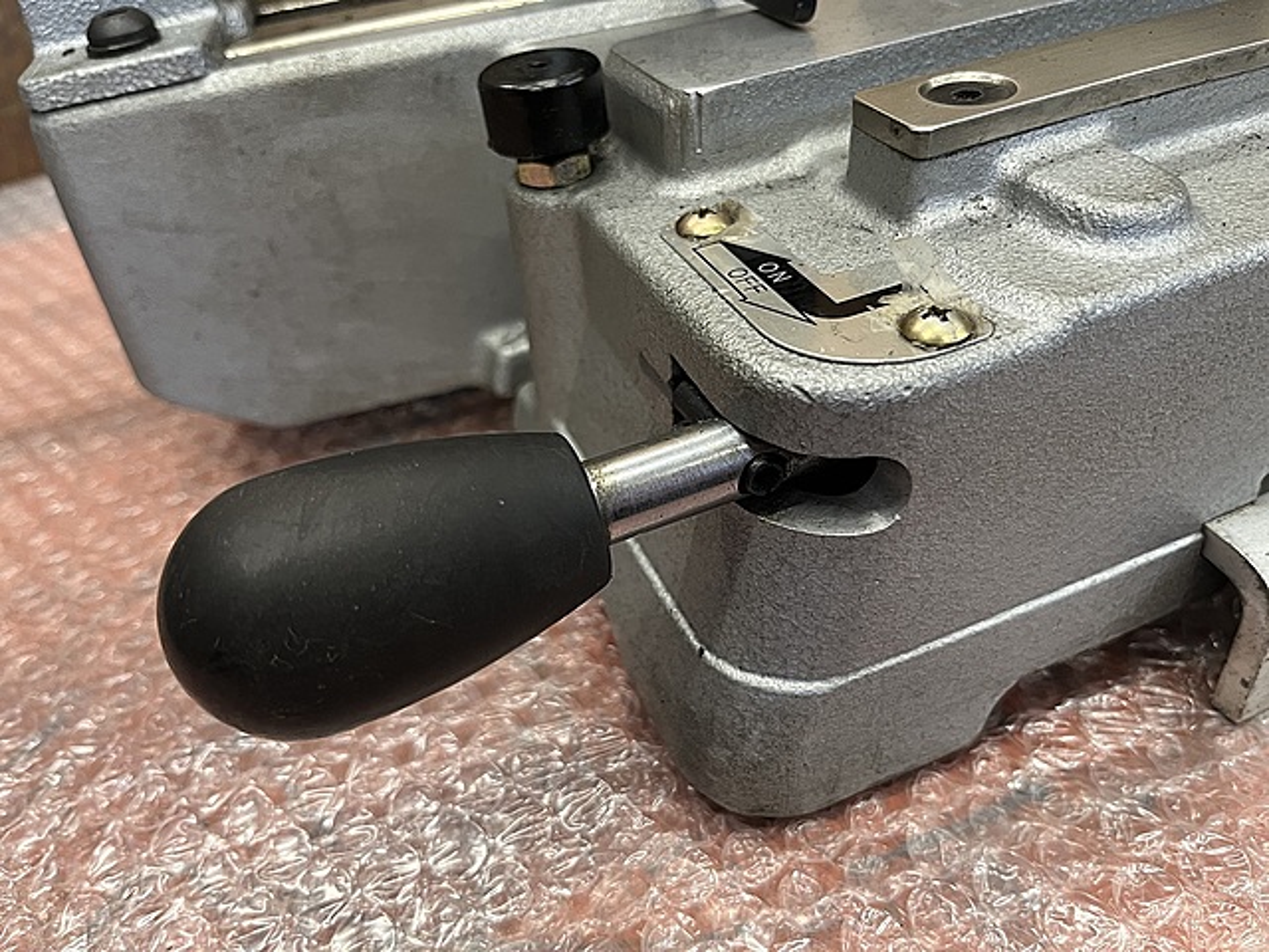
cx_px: 634
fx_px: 953
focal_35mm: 26
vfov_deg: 53.1
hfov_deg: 67.3
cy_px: 476
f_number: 1.6
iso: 200
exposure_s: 1/60
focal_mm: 5.1
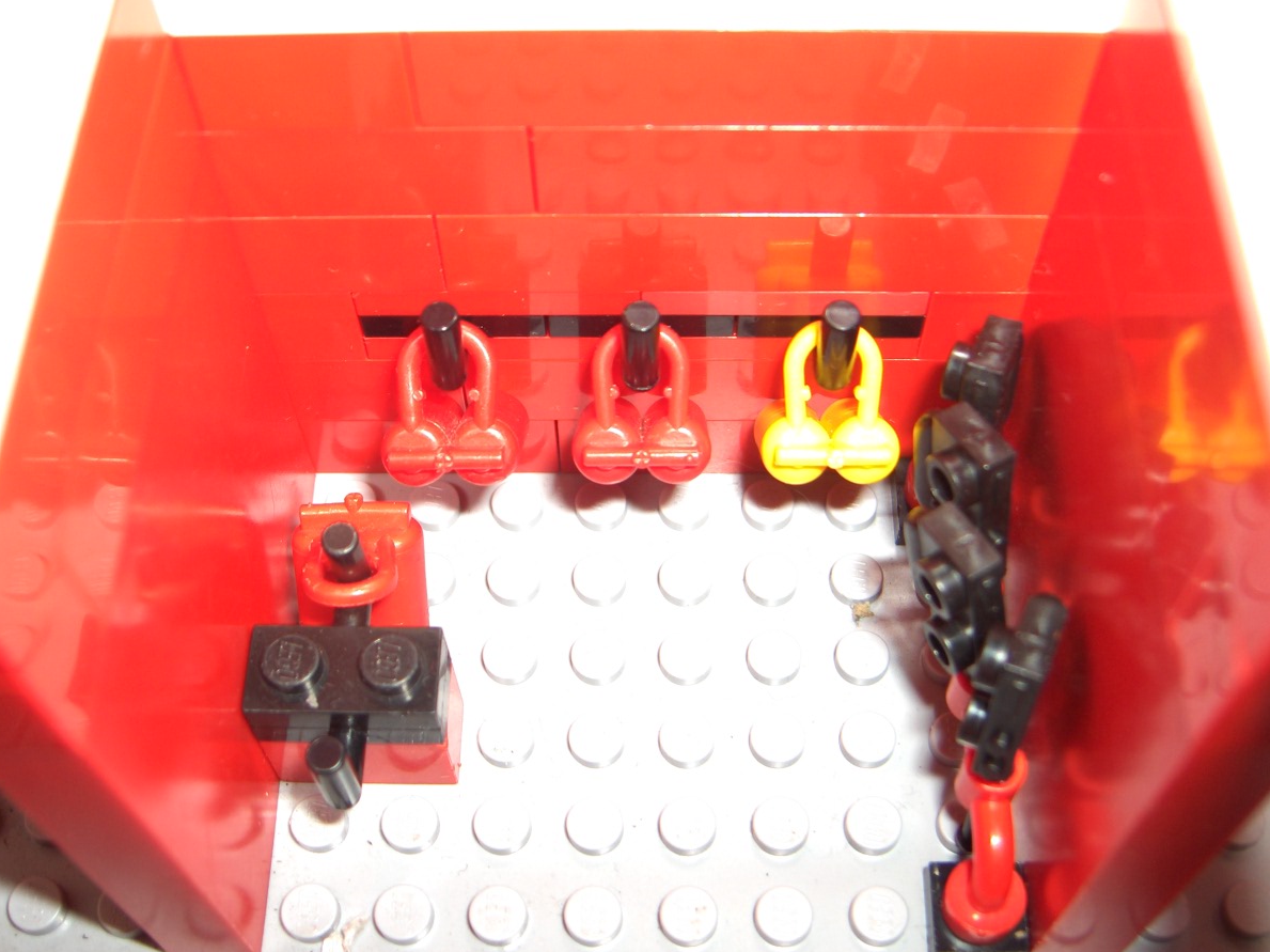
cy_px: 493
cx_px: 621
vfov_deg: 34.3
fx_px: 1540
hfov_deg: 44.8
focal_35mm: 42
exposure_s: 1/60
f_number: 4.8
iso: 100
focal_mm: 8
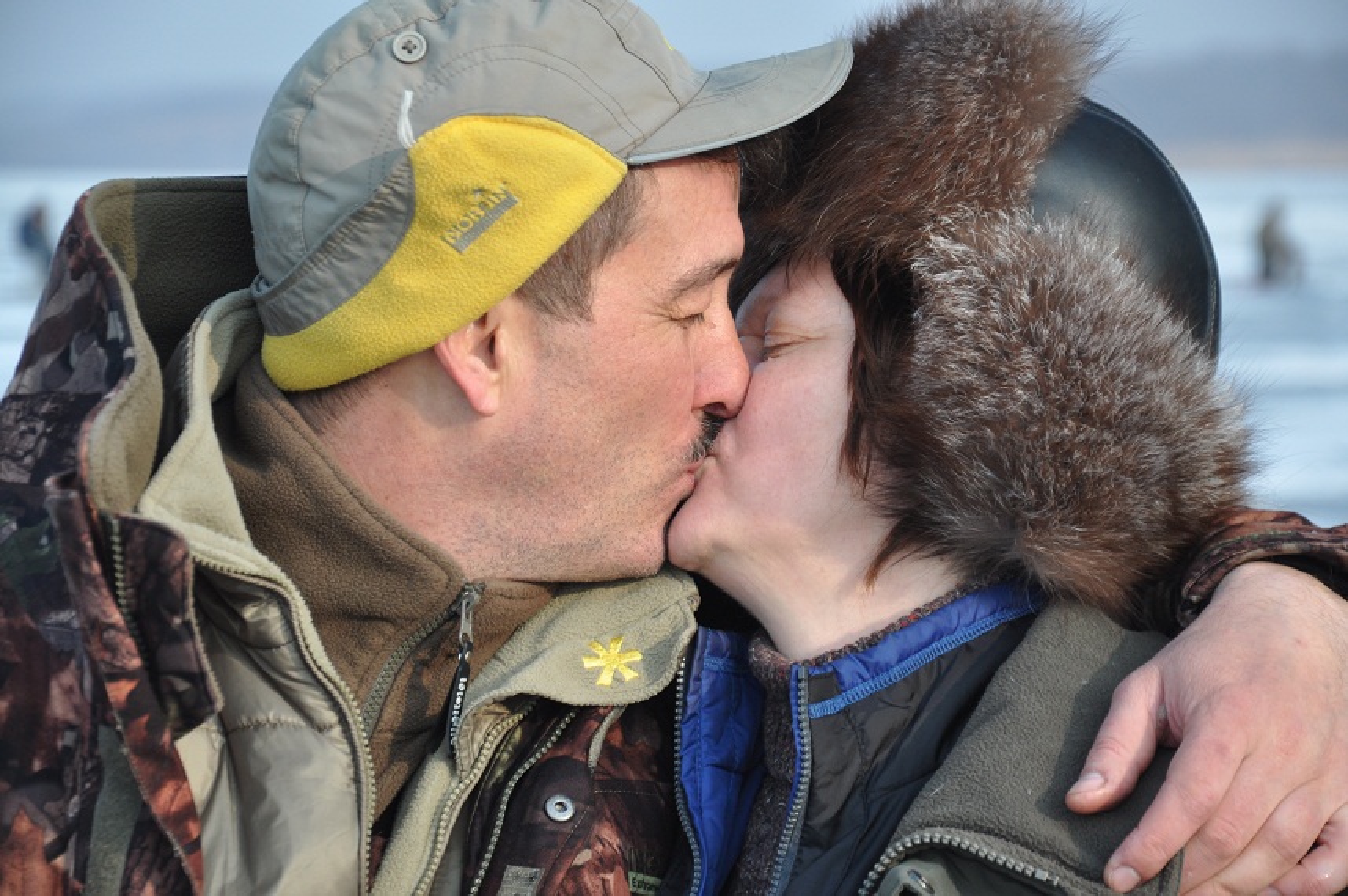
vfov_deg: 9.3
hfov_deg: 14.0
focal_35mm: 147
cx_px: 674
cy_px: 448
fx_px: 5498
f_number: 5.6
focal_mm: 98
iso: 400
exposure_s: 1/160
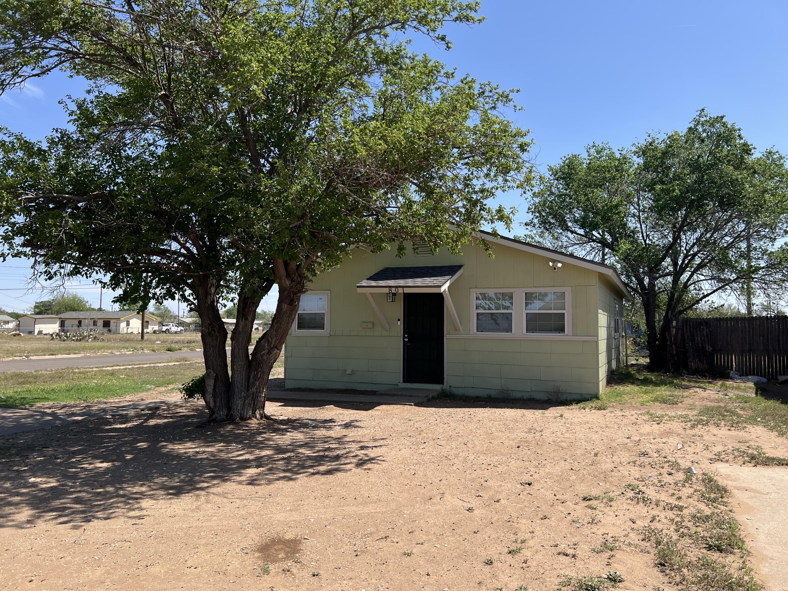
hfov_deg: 67.3
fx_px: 592
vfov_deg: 53.1
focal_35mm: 26
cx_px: 394
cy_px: 296
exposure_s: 1/3077
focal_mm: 5.7
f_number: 1.5
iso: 50
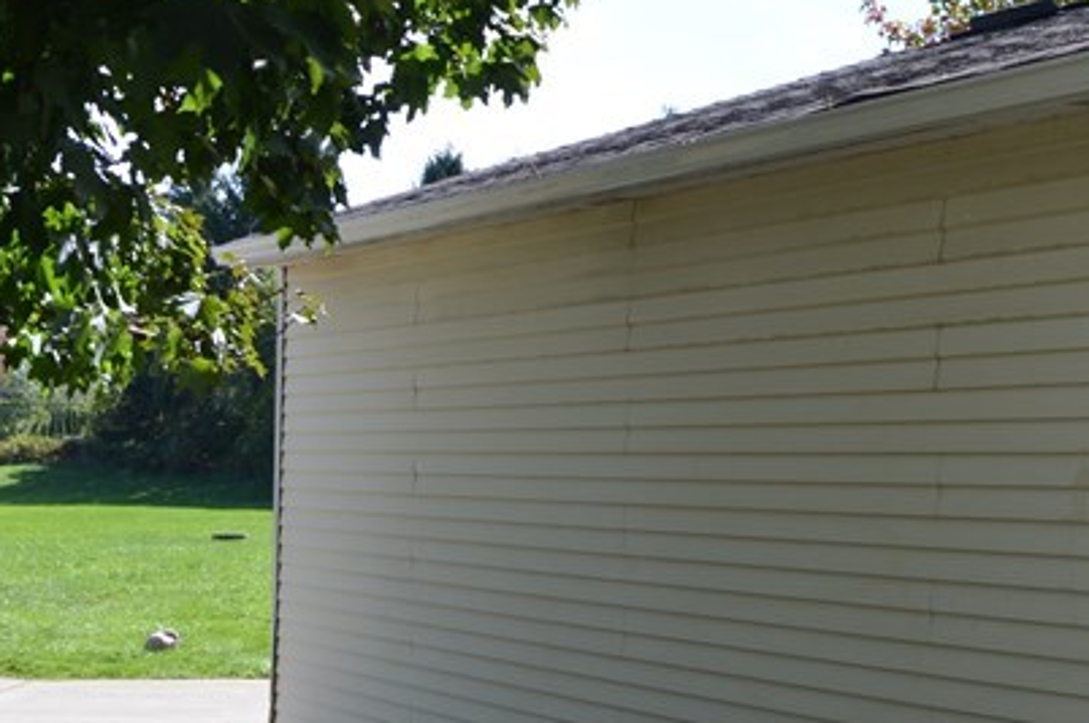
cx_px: 167
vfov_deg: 18.4
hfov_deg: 27.0
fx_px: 2206
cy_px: 593
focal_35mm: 73
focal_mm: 18
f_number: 7.1
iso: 100
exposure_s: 1/200
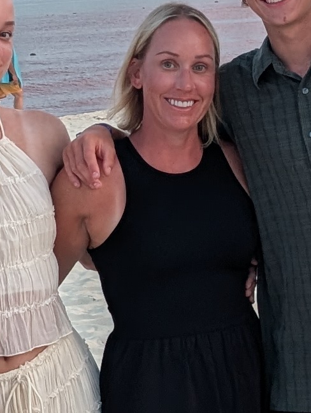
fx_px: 1804
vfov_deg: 13.0
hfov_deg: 9.9
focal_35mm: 151
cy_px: 113
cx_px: 127
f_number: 1.68
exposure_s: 1/23.8
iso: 141
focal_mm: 6.9
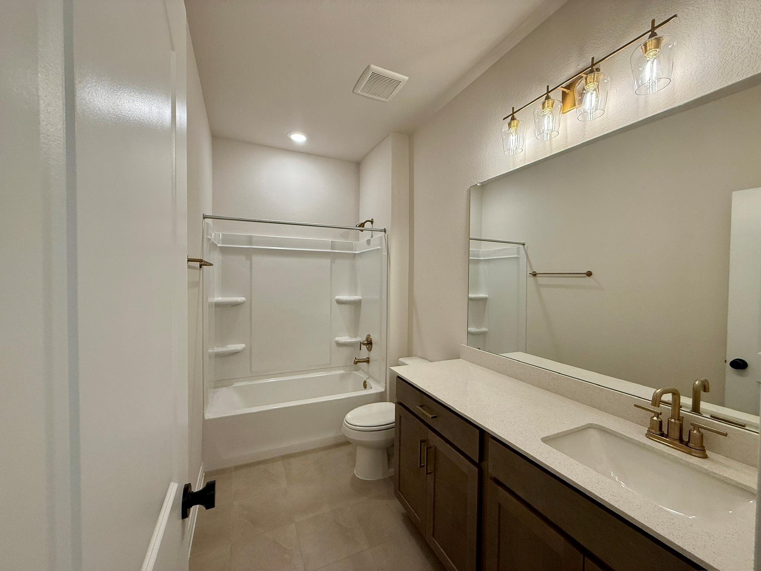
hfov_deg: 102.1
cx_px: 380
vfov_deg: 85.7
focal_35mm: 14
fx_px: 308
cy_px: 286
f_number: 2.2
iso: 160
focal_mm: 2.22
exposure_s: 1/120
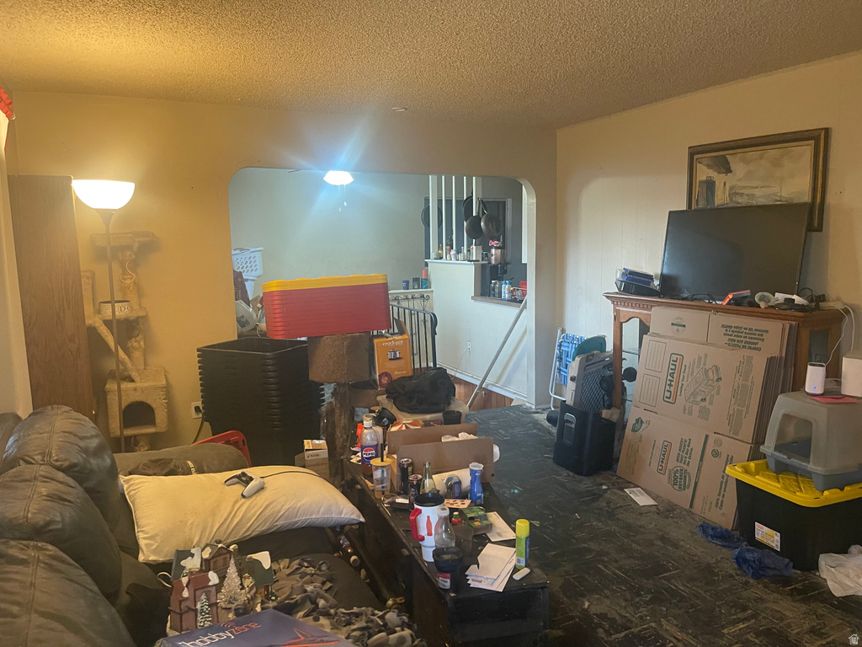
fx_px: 623
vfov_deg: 54.9
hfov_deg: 69.4
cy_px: 324
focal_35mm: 25
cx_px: 431
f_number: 1.6
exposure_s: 1/60
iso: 400
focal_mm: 5.1
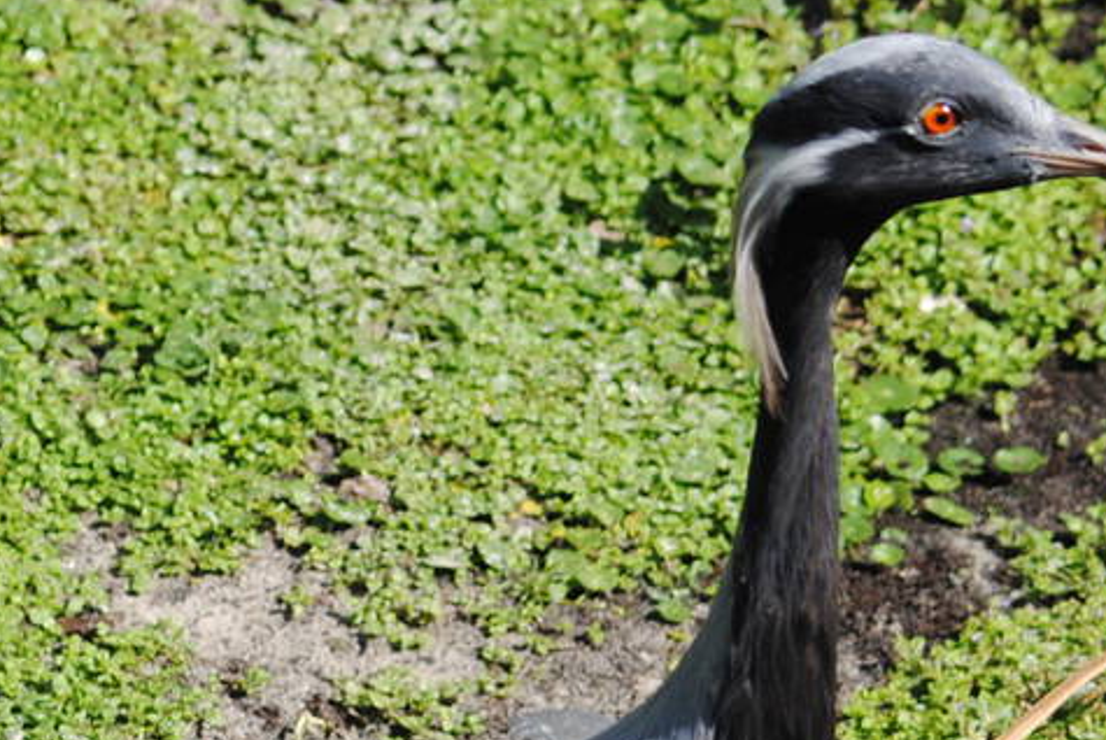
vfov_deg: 3.8
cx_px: 210
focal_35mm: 364
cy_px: 958
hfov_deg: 5.6
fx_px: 11197
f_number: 5.6
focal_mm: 72
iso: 140
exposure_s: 1/500
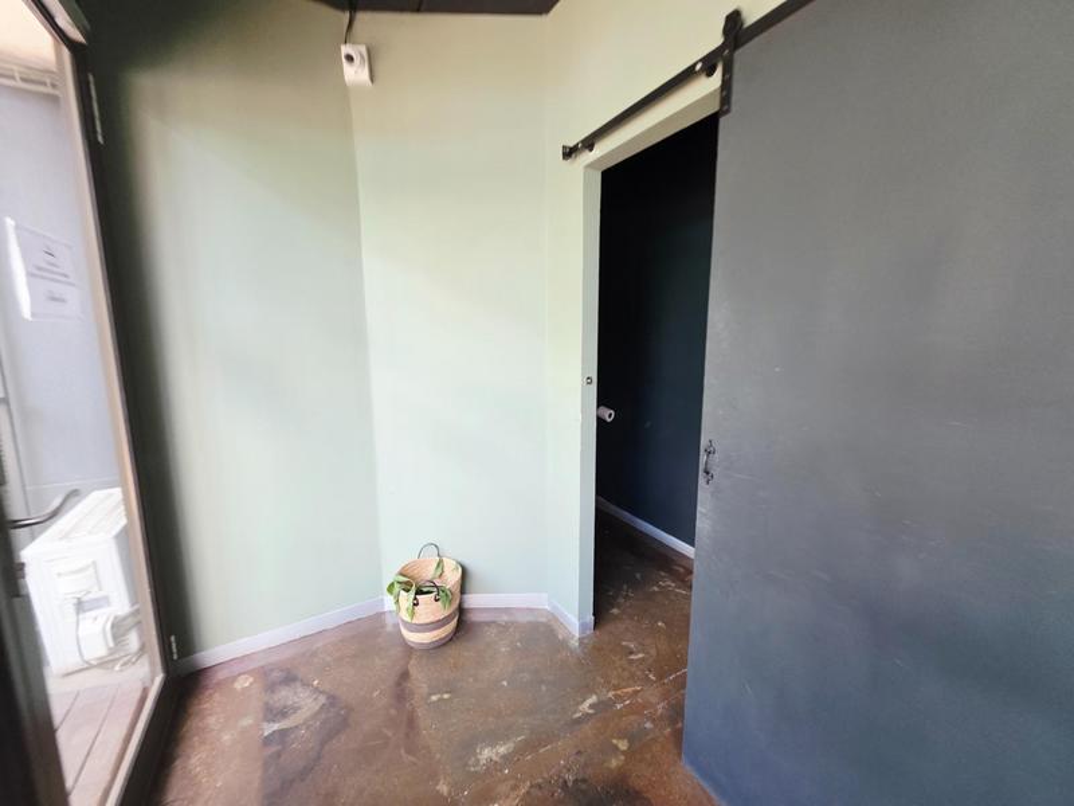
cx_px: 537
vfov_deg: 89.9
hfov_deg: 106.2
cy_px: 403
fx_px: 403
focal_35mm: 13
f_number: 1.9
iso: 160
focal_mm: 2.2
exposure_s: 1/50
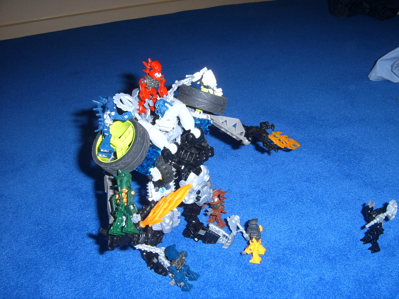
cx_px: 200
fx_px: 403
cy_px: 150
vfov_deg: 40.7
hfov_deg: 52.6
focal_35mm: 35
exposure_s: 1/30
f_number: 5.8
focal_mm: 5.8
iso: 69
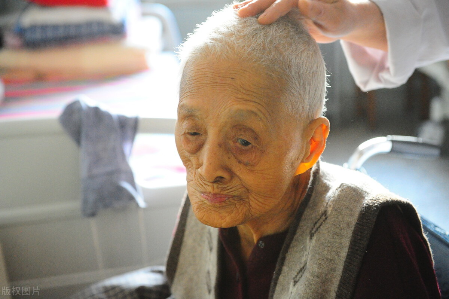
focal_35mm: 55
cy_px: 150
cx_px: 224
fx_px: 686
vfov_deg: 24.6
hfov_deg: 36.3
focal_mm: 55
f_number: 4
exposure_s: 1/60
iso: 6400
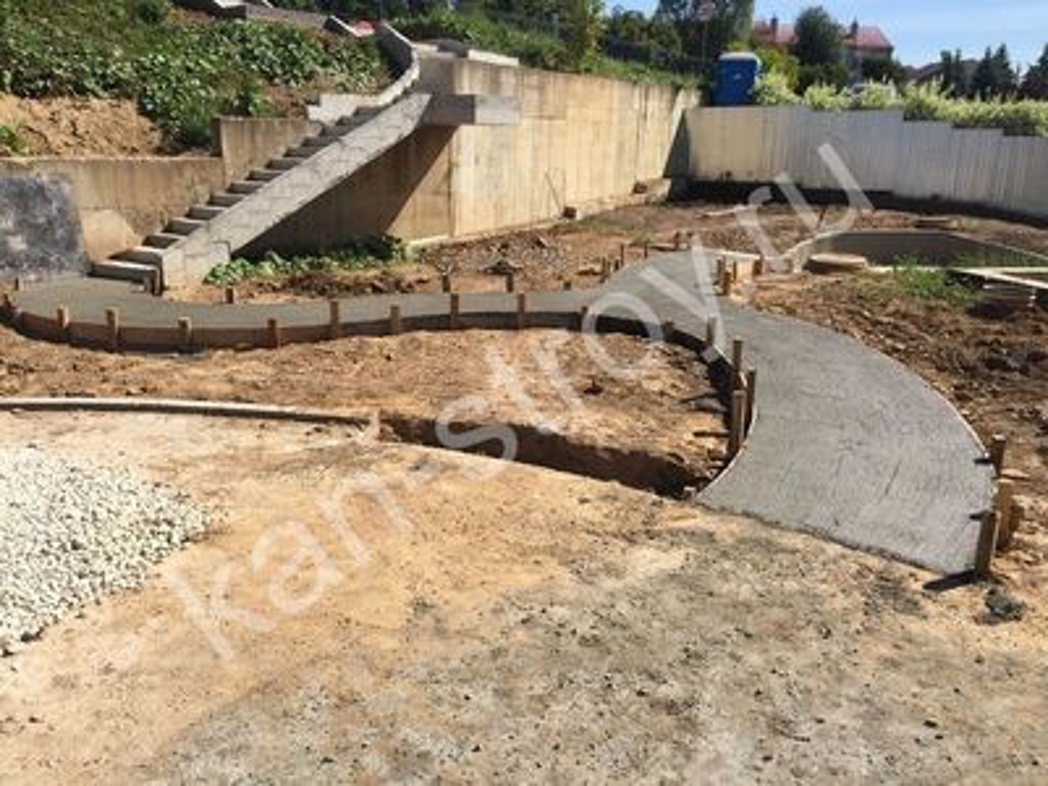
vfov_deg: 48.2
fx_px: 878
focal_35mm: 29
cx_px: 524
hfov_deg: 61.7
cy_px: 393
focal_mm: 4.15
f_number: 2.2
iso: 32
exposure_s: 1/1883
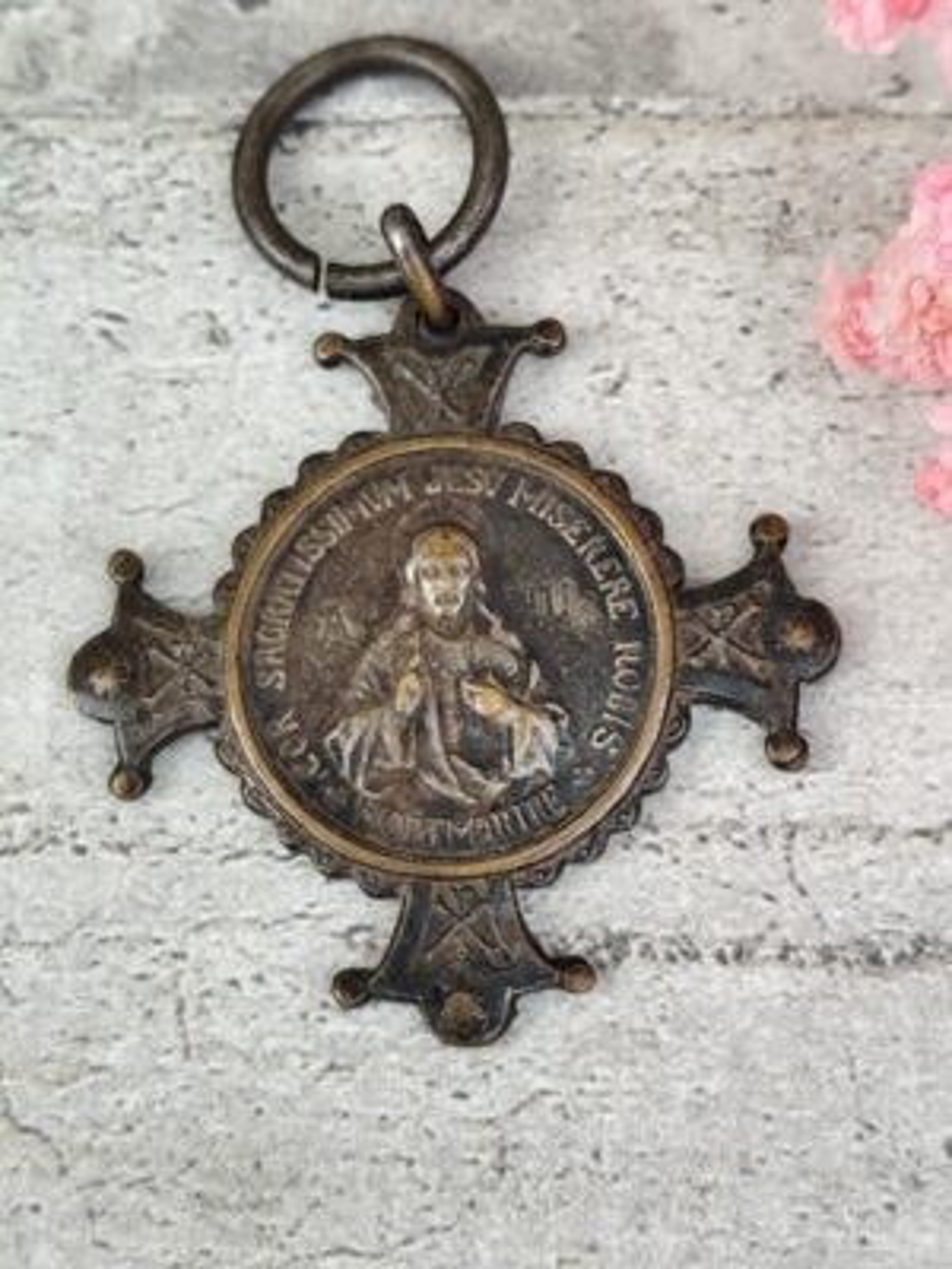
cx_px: 476
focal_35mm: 93
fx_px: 3410
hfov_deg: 15.9
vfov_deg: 21.1
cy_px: 634
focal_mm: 6.19
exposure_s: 1/150
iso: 50
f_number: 1.65
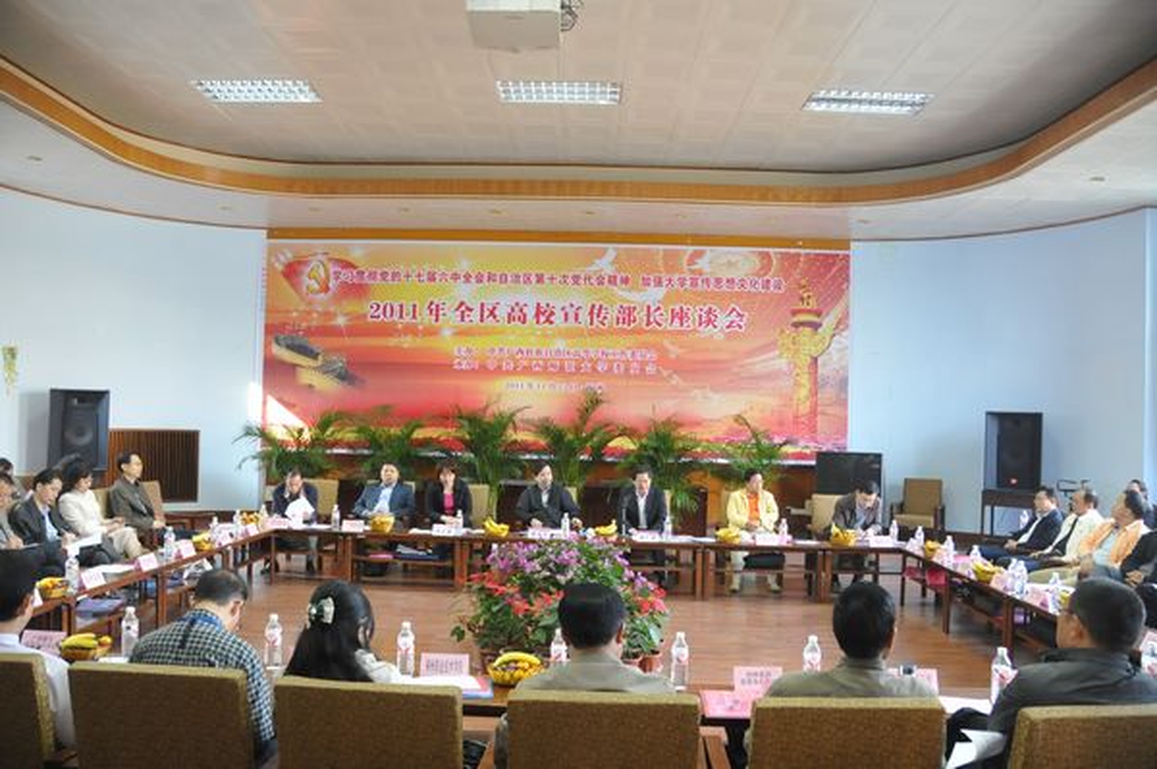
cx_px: 578
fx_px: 867
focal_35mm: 27
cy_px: 384
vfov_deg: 47.9
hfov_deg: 67.4
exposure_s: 1/50
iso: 1600
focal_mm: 18
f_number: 3.5
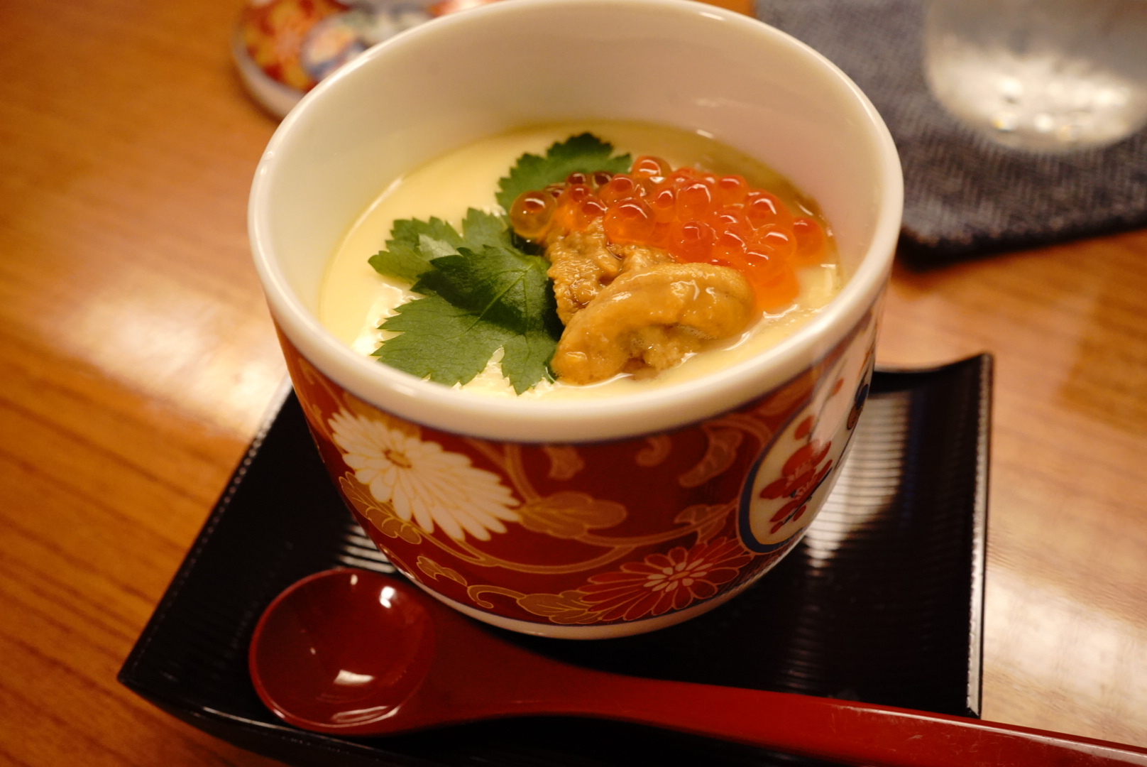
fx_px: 1116
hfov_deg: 54.4
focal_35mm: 35
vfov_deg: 37.9
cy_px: 384
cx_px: 574
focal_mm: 35
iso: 6400
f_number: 8
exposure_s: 1/40
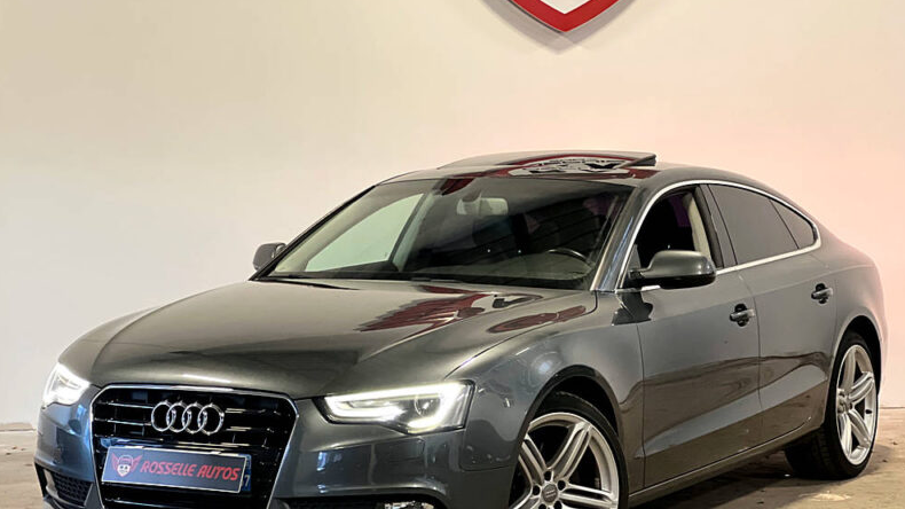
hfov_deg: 25.0
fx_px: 2039
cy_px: 257
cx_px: 454
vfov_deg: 14.2
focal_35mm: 85
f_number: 2.8
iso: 800
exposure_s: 1/14
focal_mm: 9
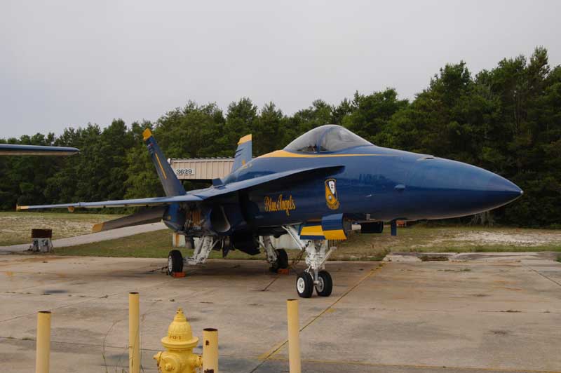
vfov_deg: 36.8
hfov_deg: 53.2
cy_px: 186
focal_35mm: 36
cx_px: 280
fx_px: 561
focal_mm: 24
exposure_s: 1/320
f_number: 9
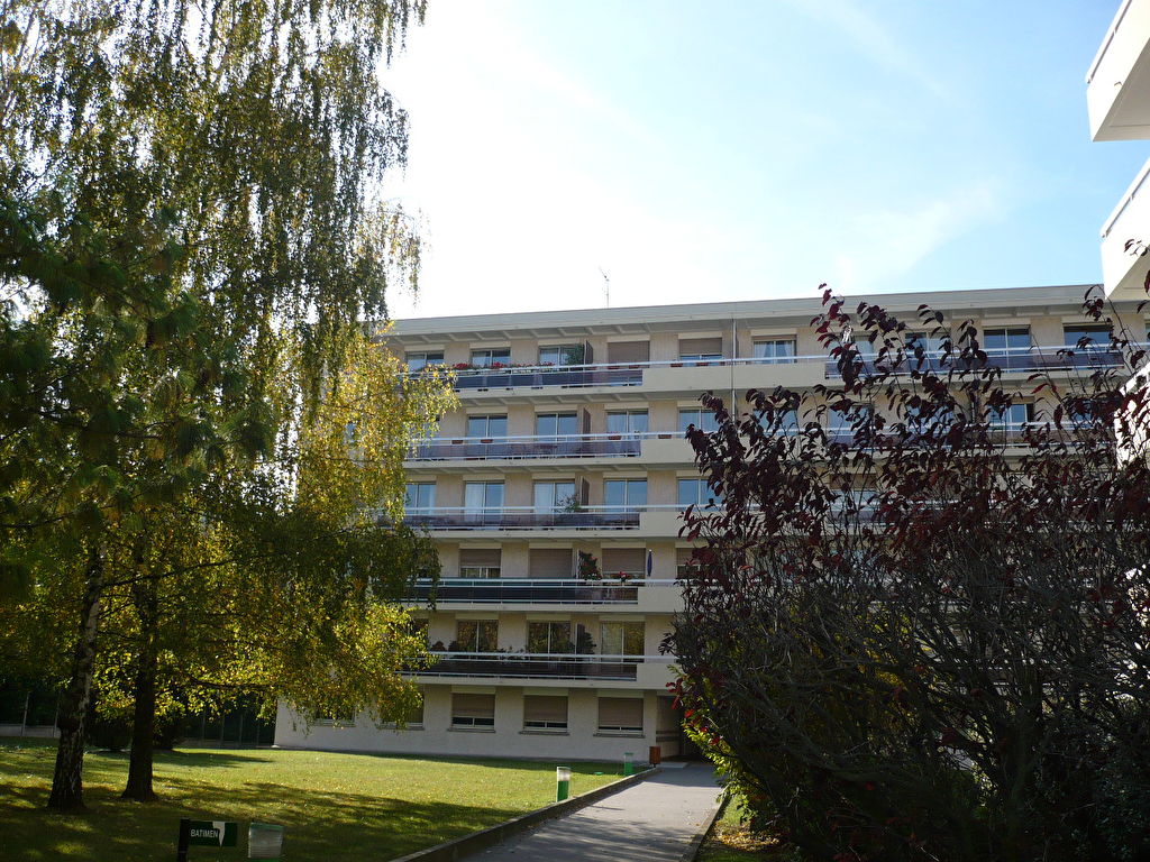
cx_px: 575
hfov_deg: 52.6
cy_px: 431
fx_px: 1163
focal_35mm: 35
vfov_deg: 40.7
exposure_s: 1/640
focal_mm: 5.8
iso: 100
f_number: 2.8
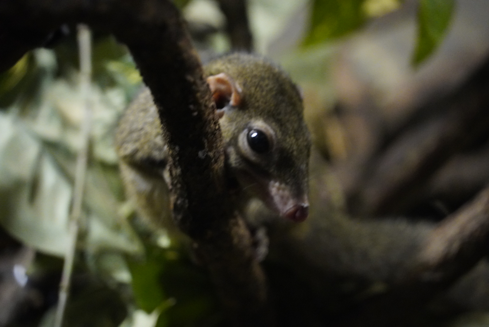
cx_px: 244
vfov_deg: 6.8
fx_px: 2753
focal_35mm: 202
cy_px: 164
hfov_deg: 10.2
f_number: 5.6
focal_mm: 135
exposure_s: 1/25
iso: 6400
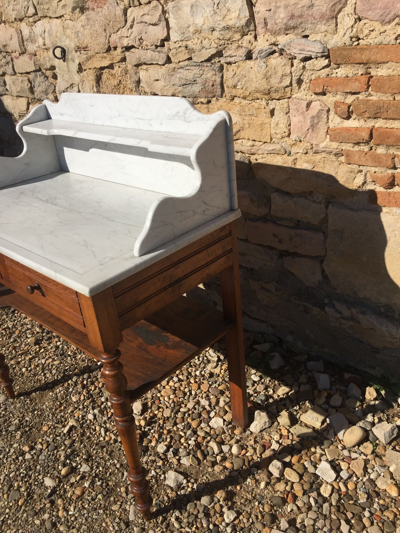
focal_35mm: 29
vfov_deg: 61.7
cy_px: 266
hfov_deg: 48.2
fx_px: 447
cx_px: 200
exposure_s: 1/4405
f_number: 2.2
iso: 32
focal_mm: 4.15
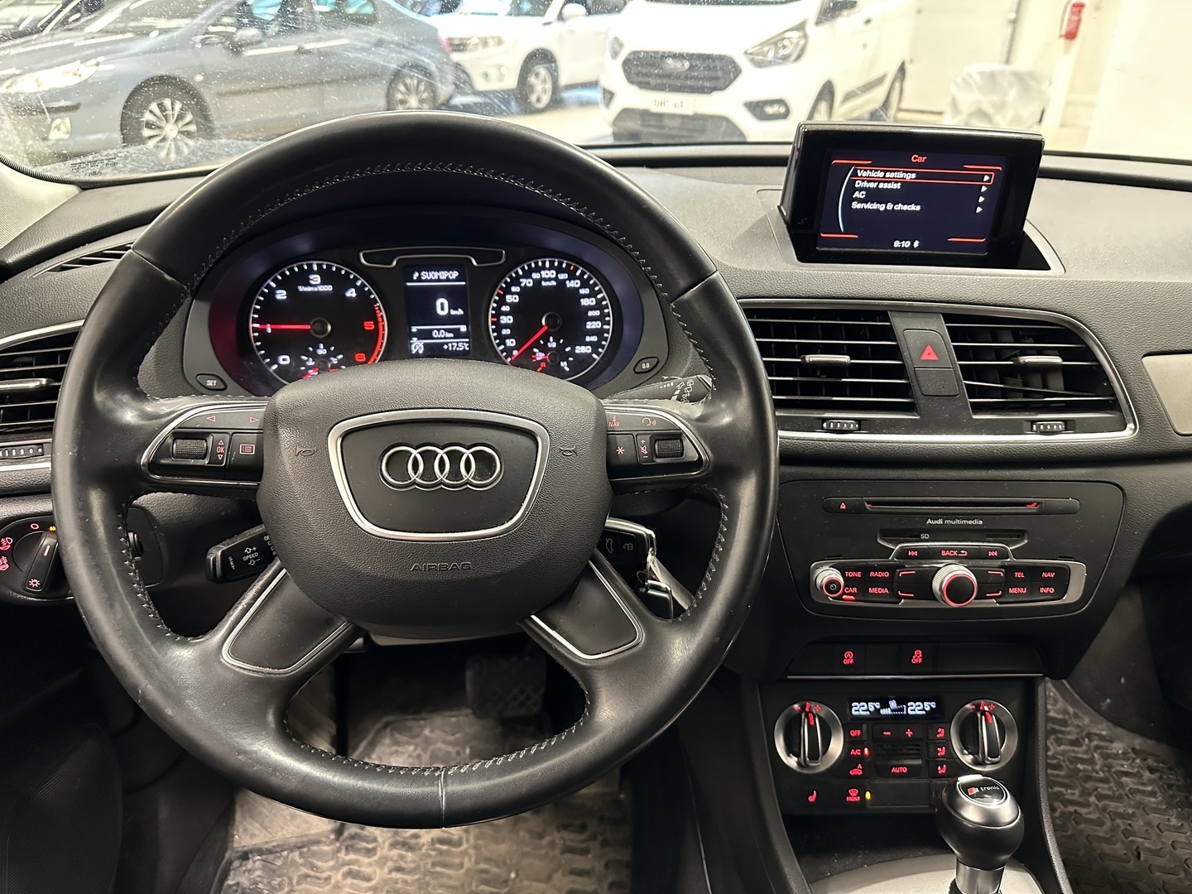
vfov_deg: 56.8
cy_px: 447
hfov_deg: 71.6
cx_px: 596
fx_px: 826
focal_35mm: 24
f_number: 1.78
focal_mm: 6.86
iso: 800
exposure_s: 1/33
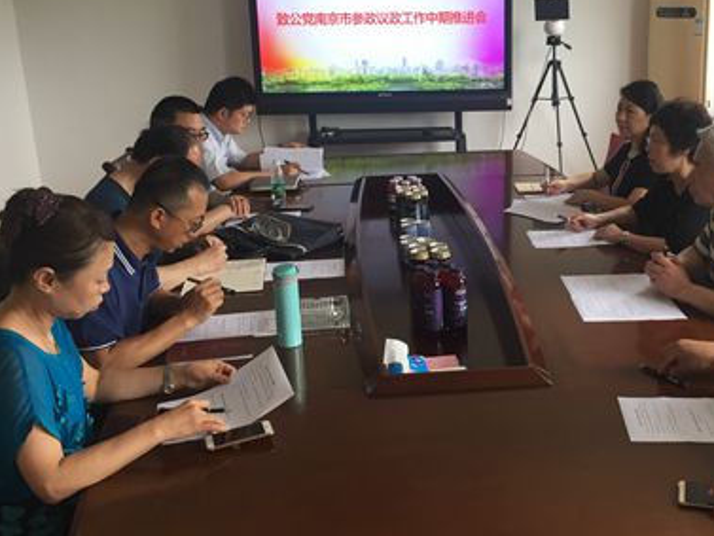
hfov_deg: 45.3
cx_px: 457
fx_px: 846
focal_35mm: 41
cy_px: 248
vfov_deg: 35.1
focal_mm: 4.15
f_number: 2.2
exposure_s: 1/33
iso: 32
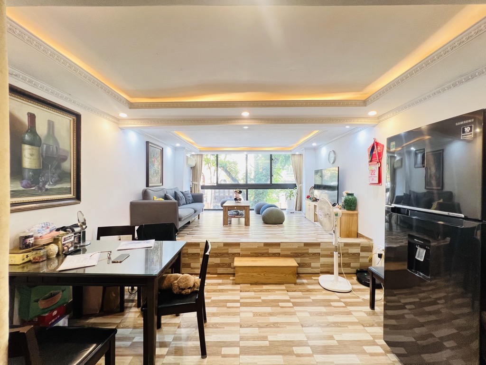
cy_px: 182
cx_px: 243
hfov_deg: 106.2
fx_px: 183
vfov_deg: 89.9
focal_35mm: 13
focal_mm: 1.57
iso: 200
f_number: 1.8
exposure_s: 1/50
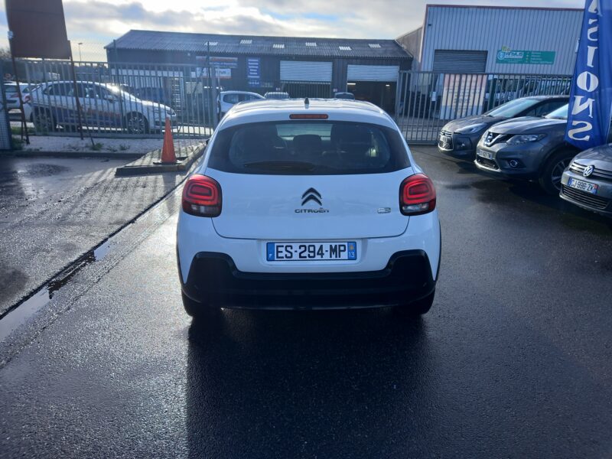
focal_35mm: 25
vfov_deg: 54.9
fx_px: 442
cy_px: 230
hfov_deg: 69.4
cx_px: 306
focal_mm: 4.6
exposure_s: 1/258
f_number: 2
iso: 25
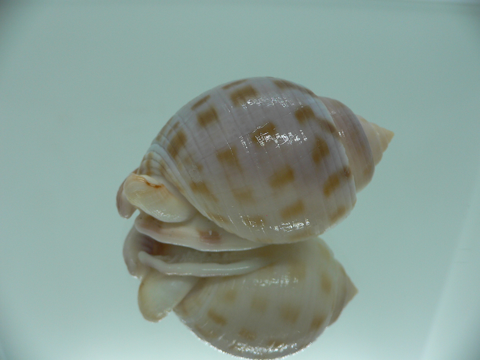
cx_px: 240
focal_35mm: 35
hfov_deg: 52.6
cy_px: 180
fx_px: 485
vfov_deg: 40.7
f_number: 2.8
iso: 80
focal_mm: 4.6
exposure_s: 1/60
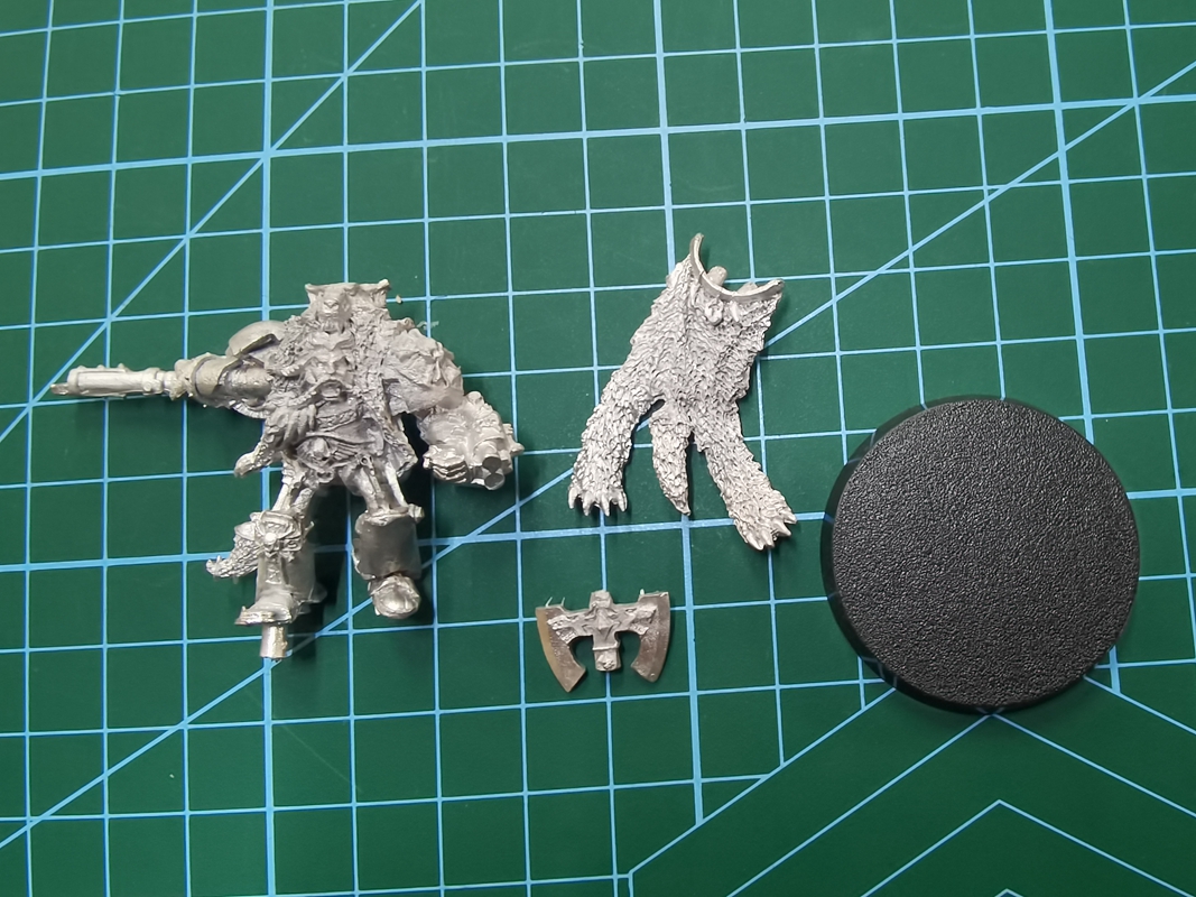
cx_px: 598
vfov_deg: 53.1
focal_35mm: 26
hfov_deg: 67.3
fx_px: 898
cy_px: 448
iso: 500
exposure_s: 1/20
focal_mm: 2.26
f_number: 2.2
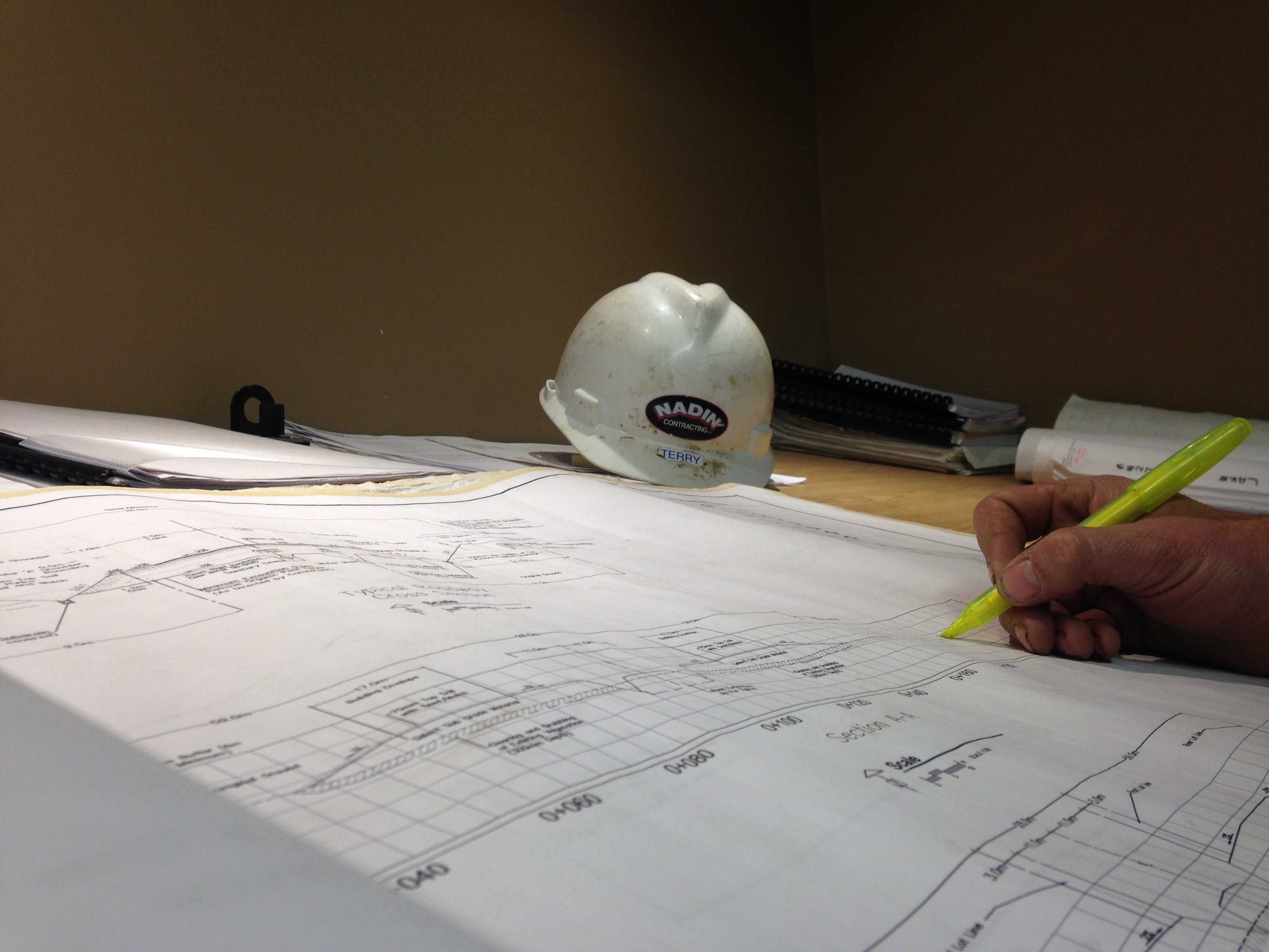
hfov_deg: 55.4
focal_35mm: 33
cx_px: 634
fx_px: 1210
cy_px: 476
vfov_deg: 42.9
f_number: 2.4
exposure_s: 1/40
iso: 50
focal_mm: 4.12
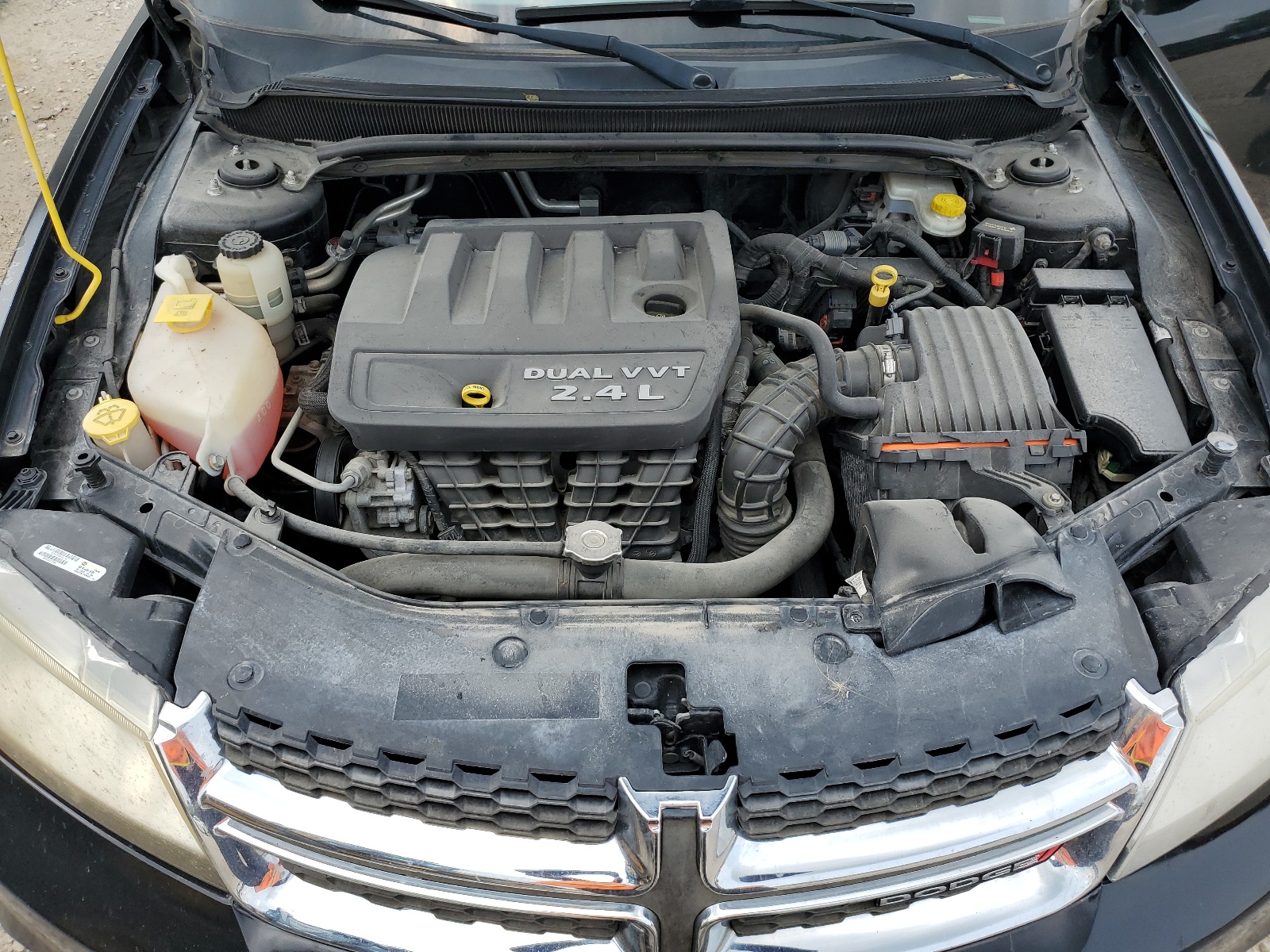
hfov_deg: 67.3
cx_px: 635
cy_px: 476
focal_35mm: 26
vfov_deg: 53.1
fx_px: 954
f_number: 1.5
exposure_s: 1/1111
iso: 50
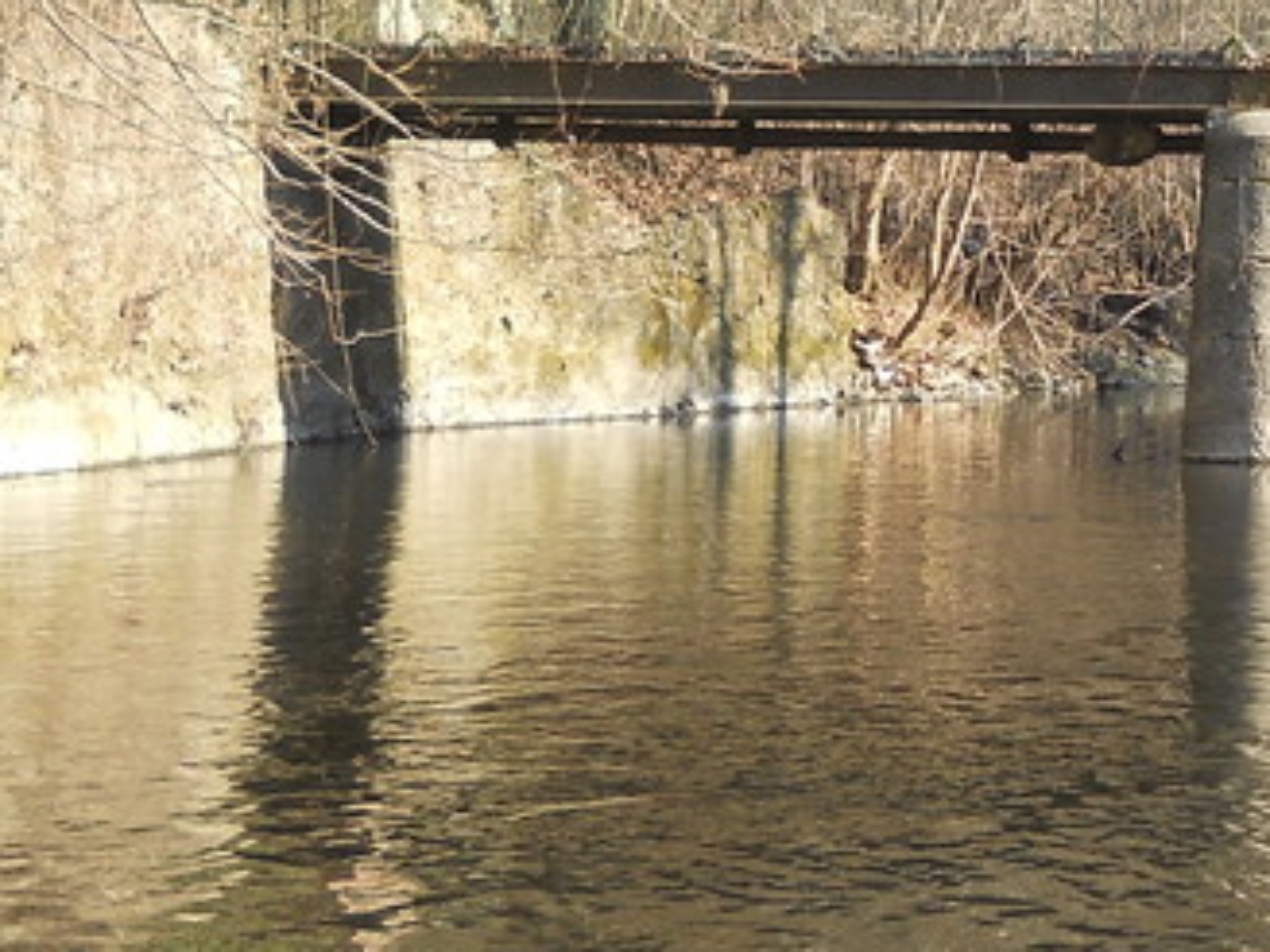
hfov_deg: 18.6
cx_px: 1529
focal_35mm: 100
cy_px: 228
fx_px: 3669
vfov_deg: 14.7
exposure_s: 1/200
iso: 80
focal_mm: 6.72
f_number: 3.1
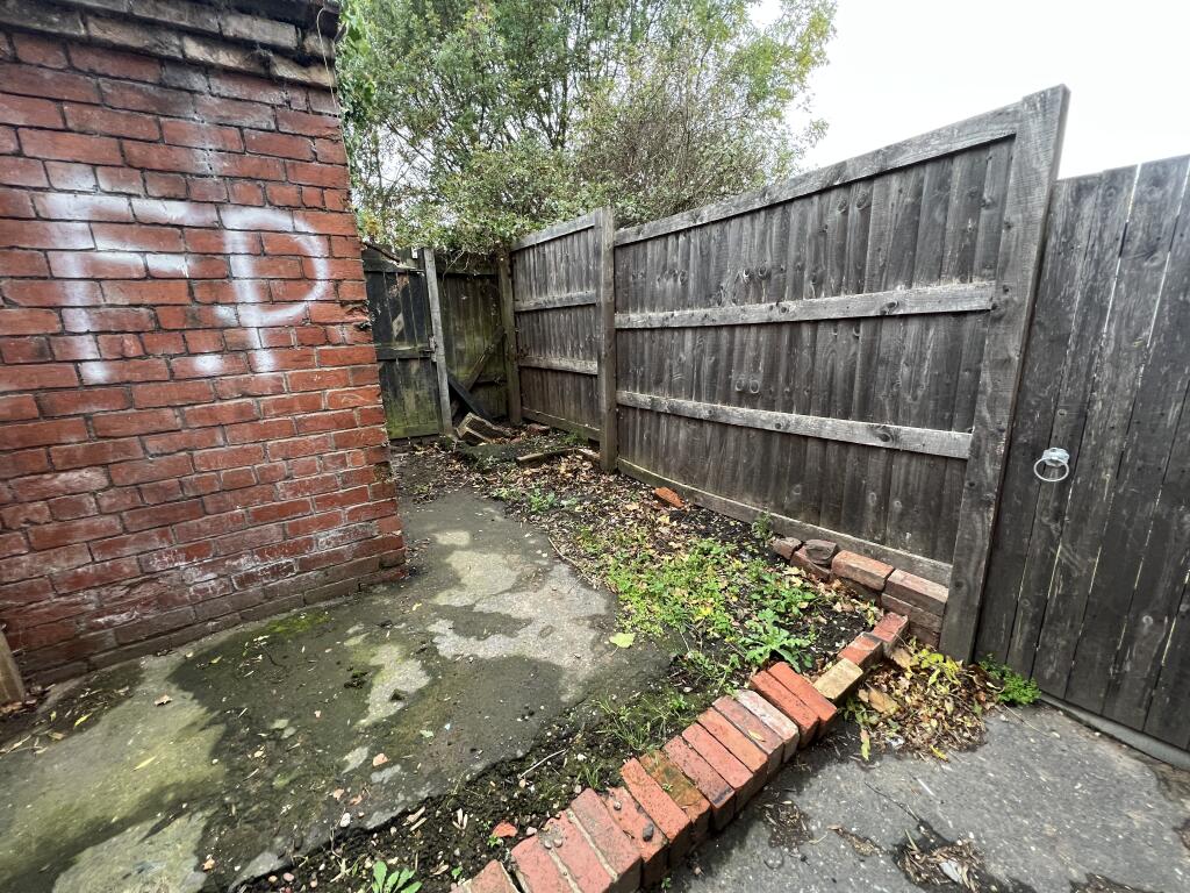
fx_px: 447
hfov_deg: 106.2
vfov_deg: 89.9
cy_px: 446
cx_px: 595
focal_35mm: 13
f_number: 1.8
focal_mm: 1.57
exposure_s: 1/99
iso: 160
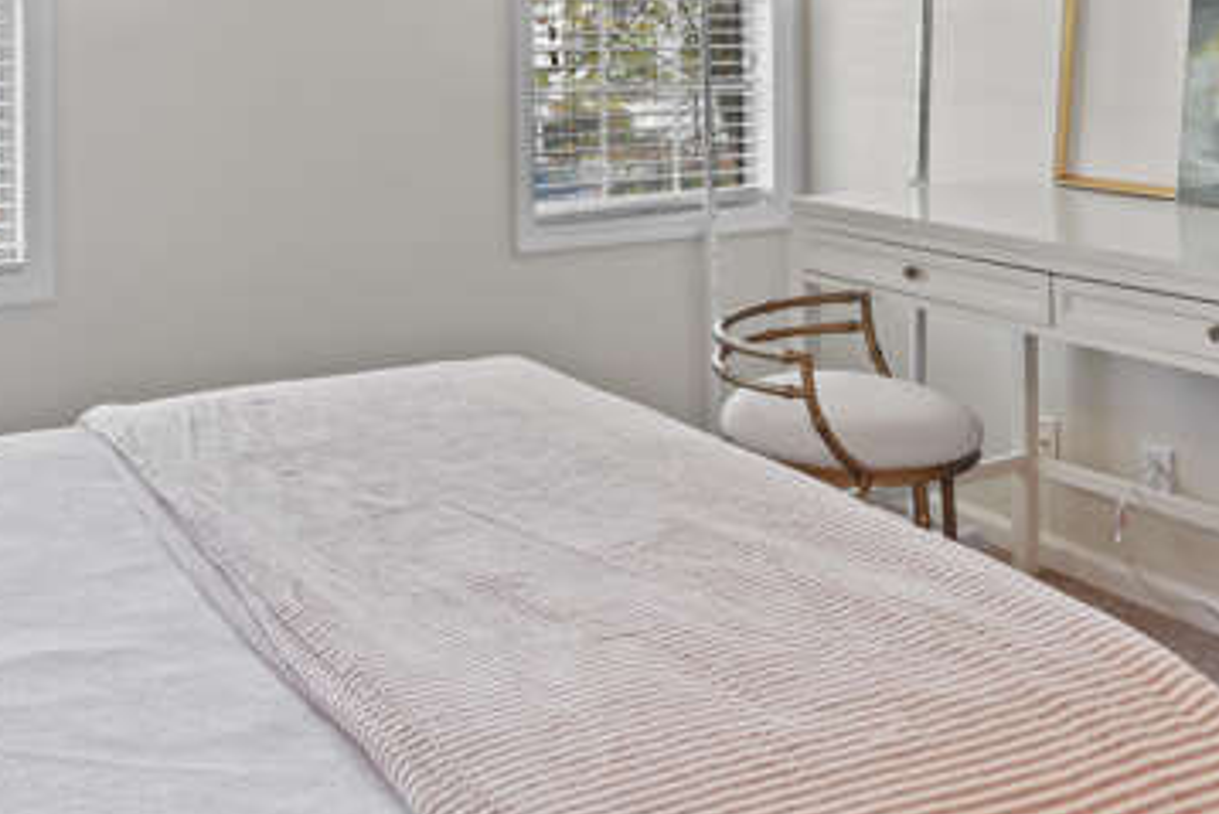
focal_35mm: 45
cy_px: -3
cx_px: 465
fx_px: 1524
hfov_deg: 43.3
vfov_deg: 28.1
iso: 400
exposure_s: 1/3
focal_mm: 14
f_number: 8
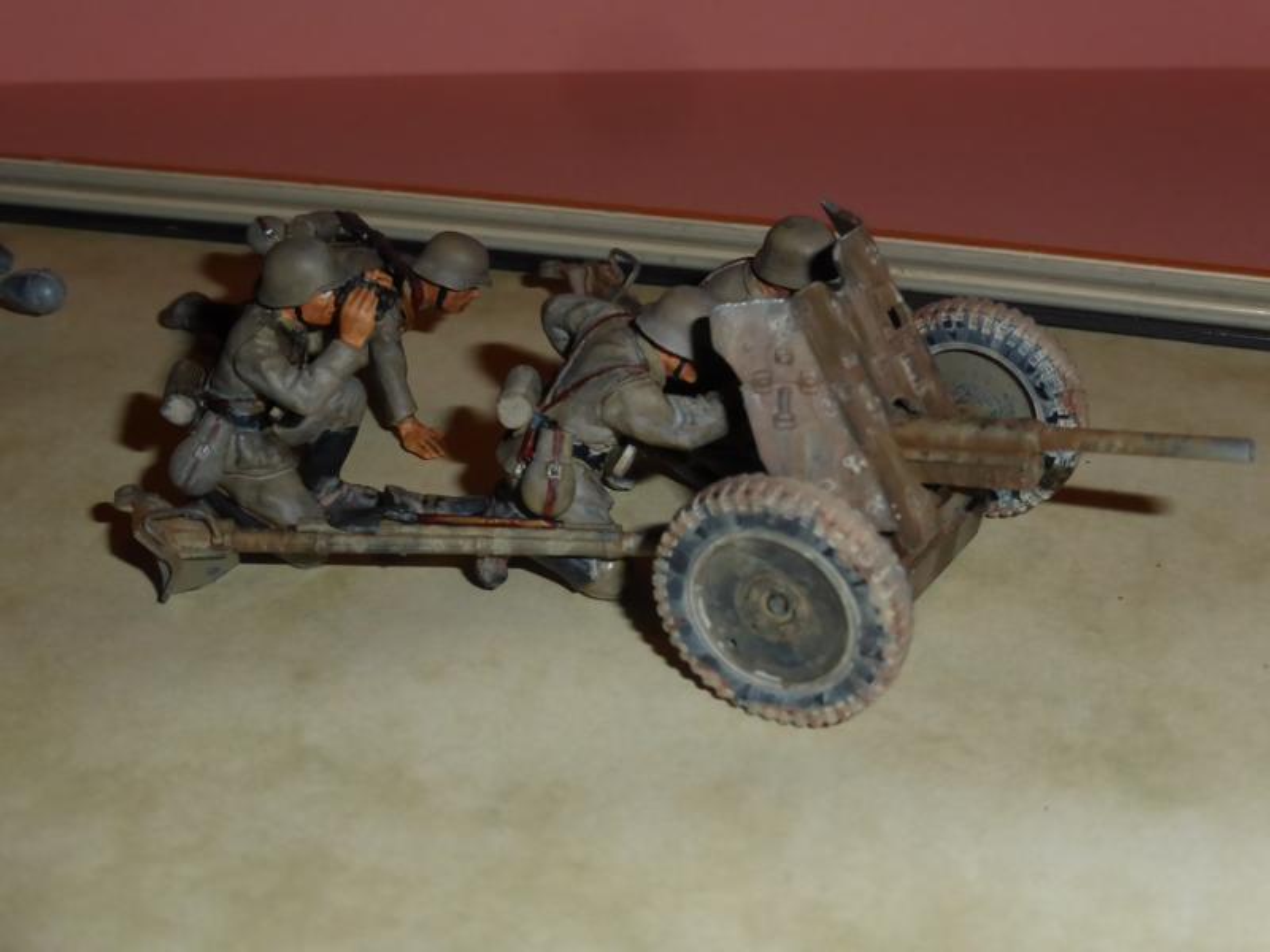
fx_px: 1981
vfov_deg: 27.0
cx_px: 635
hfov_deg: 35.5
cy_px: 476
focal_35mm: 54
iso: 400
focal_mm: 9.7
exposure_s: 1/800
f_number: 5.6
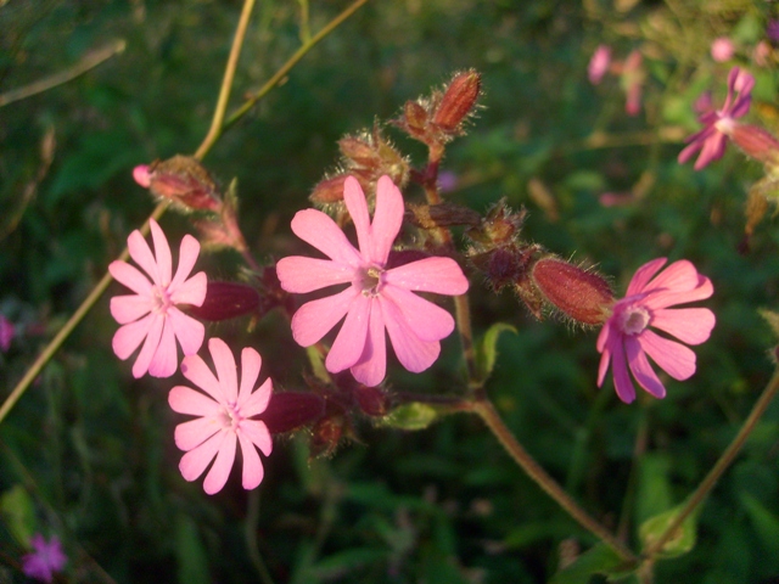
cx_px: 390
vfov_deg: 40.7
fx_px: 788
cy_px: 292
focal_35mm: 35
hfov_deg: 52.6
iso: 80
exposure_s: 1/125
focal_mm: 5.8
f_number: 2.8
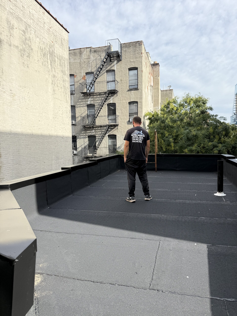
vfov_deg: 71.6
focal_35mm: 24
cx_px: 118
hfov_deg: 56.8
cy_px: 158
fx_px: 219
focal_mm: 6.76
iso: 80
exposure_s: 1/3425
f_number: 1.78
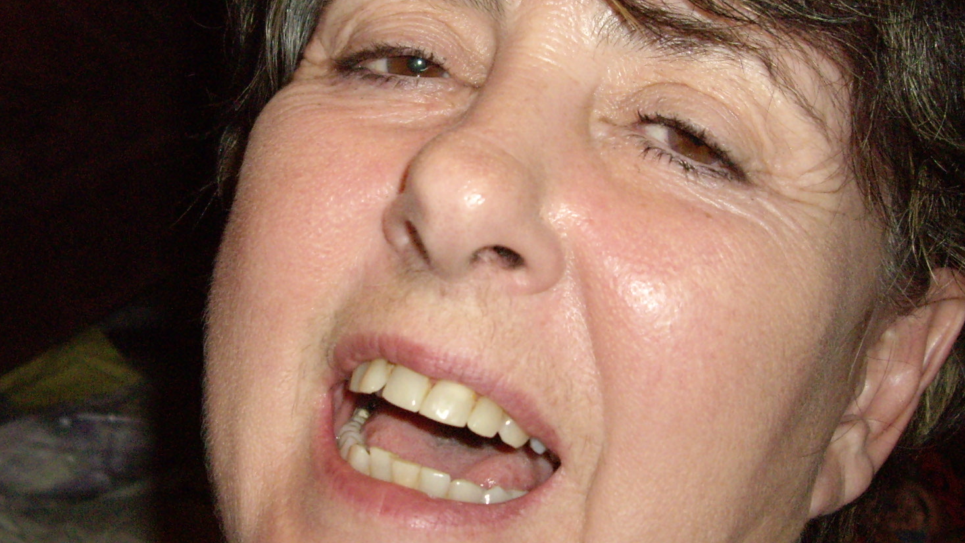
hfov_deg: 32.3
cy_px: 245
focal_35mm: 65
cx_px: 437
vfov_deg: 18.5
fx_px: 1663
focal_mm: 7.9
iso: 400
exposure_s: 1/40
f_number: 2.8
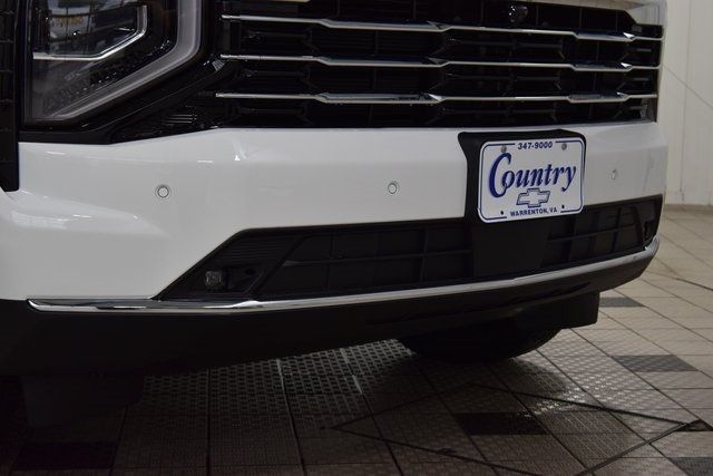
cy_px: 238
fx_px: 1248
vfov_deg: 21.6
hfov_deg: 31.9
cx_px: 356
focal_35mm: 63
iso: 1000
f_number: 8
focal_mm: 42
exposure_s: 1/60
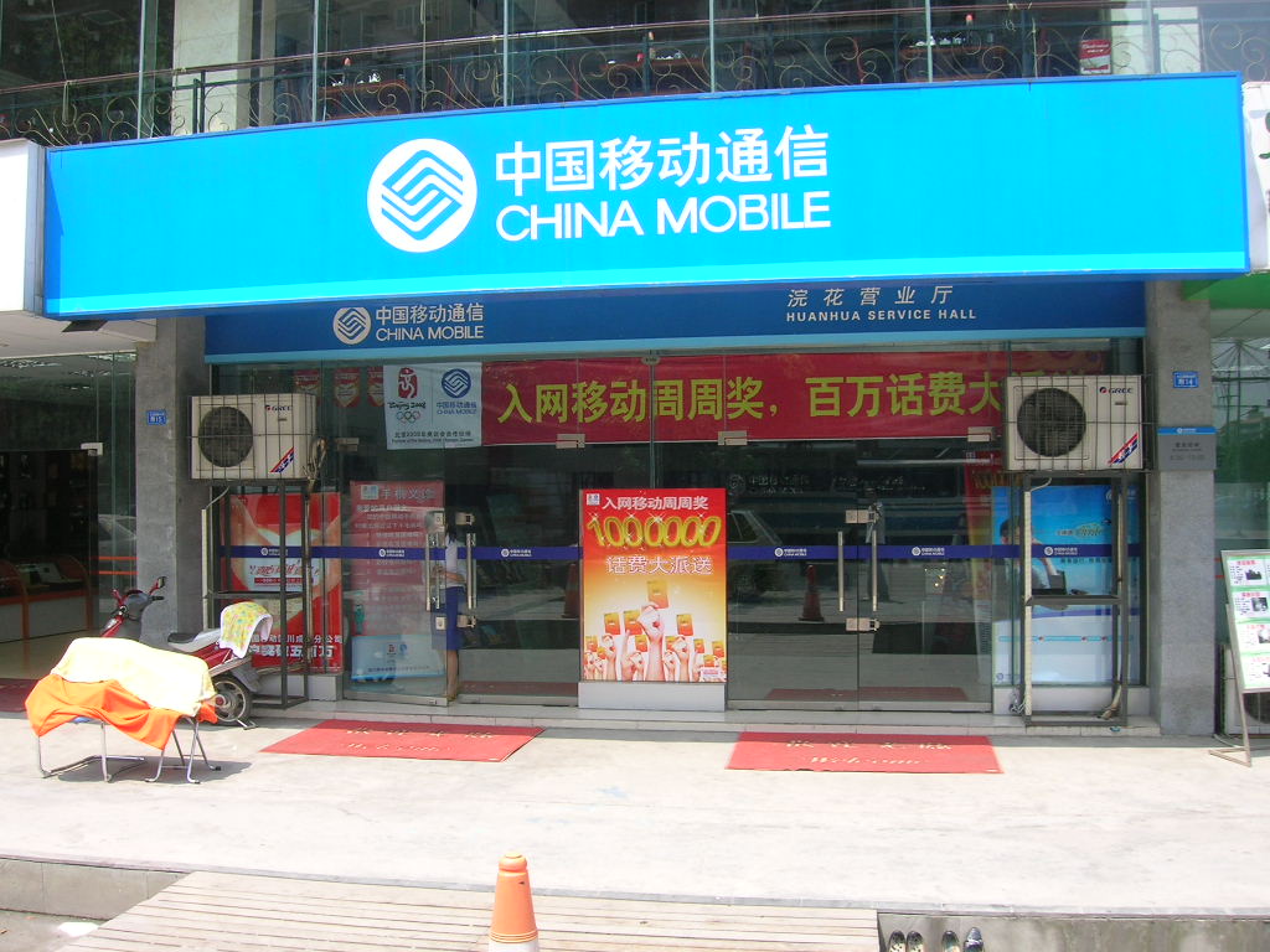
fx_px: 1247
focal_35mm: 34
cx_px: 635
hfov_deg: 54.0
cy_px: 476
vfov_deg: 41.8
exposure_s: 1/130
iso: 50
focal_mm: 5.7
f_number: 4.9
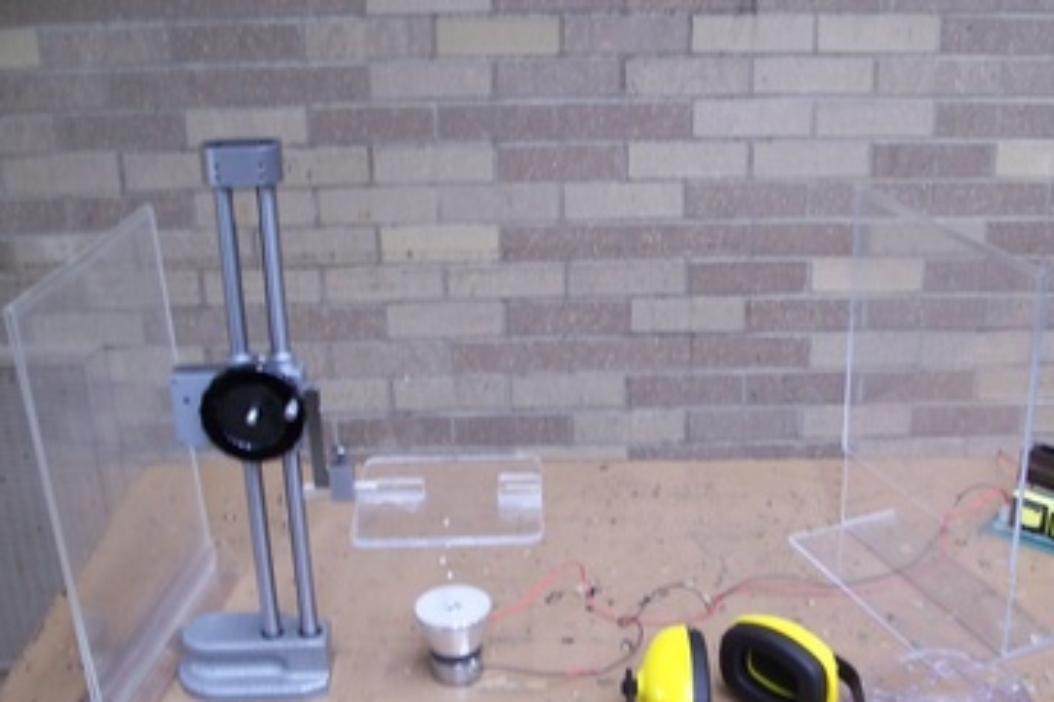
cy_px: 431
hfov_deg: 38.6
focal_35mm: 51
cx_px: 667
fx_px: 1492
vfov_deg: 26.4
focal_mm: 7.8
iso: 200
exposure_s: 1/13
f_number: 2.8
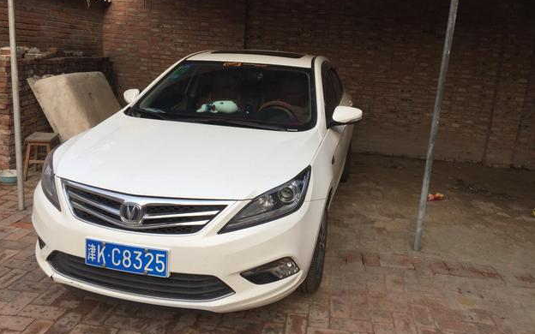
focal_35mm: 31
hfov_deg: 61.2
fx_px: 452
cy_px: 150
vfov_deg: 40.6
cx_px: 266
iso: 32
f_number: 2.2
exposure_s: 1/1236
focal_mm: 4.15
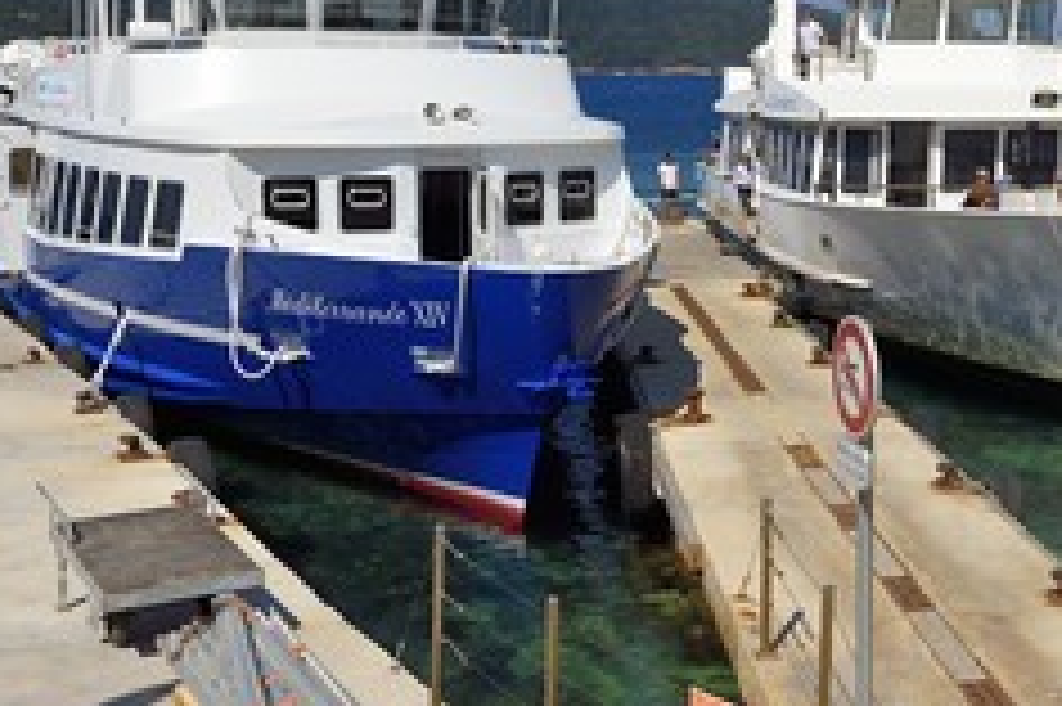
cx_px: 828
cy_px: 229
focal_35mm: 57
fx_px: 1680
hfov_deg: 34.2
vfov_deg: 23.6
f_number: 8
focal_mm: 32
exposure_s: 1/1600
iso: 200
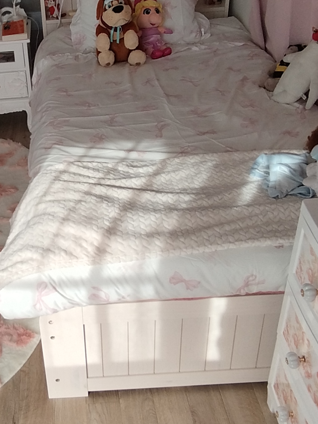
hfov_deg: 30.6
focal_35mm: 46
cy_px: 187
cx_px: 57
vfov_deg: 41.2
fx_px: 564
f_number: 2.2
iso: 50
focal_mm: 1.65
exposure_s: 1/185
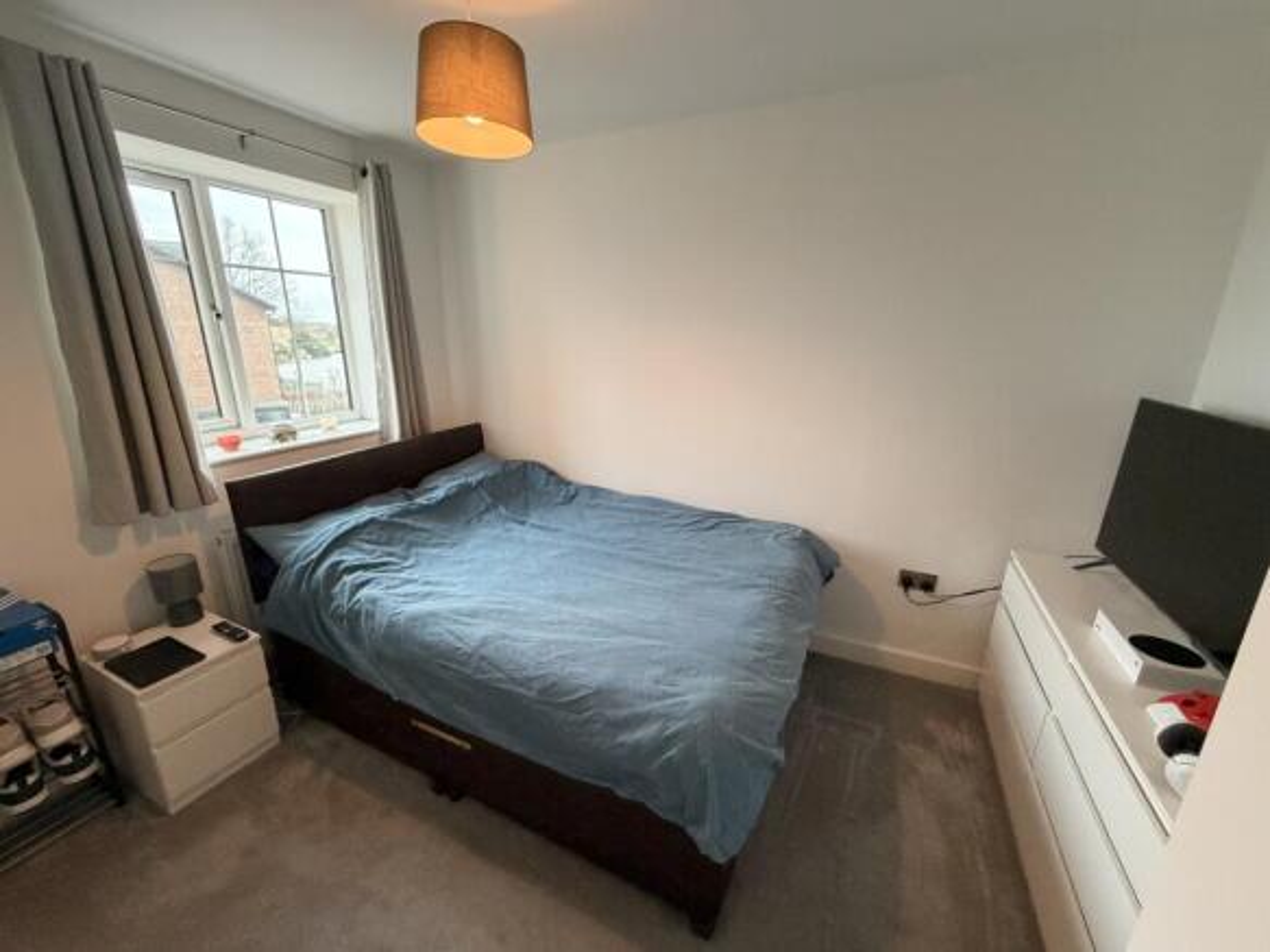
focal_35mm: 14
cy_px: 476
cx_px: 635
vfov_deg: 85.7
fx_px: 514
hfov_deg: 102.1
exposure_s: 1/59
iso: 400
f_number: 2.2
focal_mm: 2.22
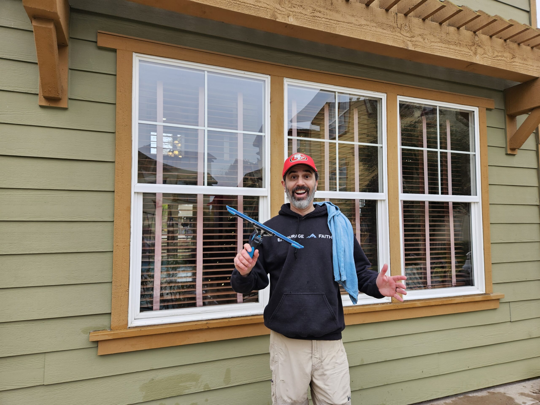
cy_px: 202
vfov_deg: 58.9
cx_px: 270
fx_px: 359
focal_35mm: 23
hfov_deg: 73.9
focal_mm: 5.4
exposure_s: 1/360
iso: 50
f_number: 1.8
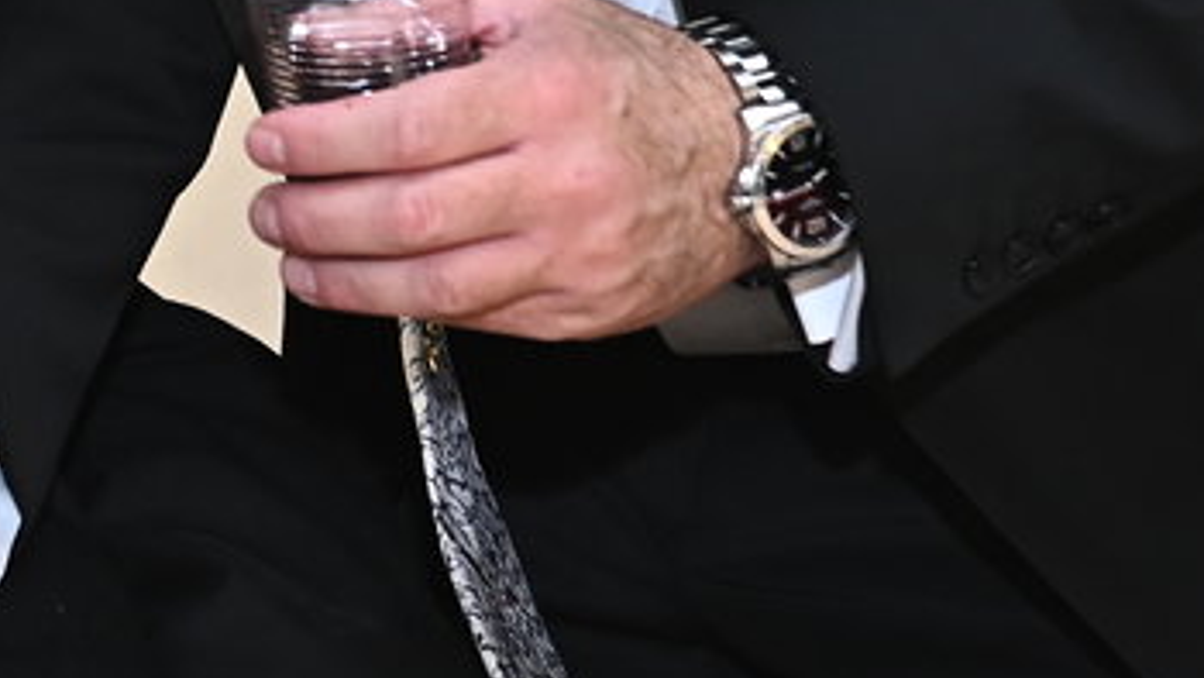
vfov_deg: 5.5
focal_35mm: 218
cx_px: -303
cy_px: -370
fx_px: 6961
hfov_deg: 9.7
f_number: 3.5
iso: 800
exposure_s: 1/200
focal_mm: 52
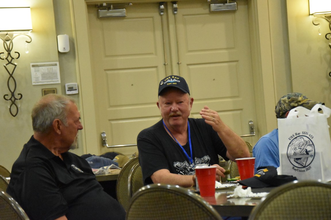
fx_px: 1034
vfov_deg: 12.2
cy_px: 110
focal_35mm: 112
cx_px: 166
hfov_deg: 18.2
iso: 10000
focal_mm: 75
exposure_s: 1/125
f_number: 5.3
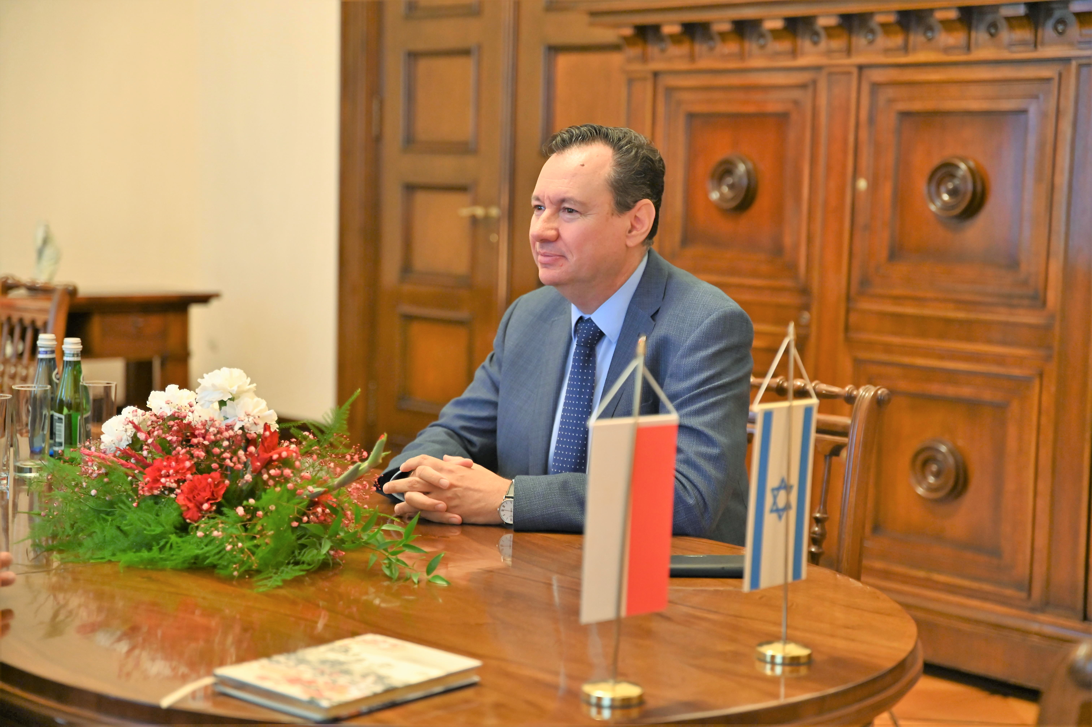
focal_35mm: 70
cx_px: 546
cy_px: 364
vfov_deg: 19.4
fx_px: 2122
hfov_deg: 28.9
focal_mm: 70
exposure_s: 1/100
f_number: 2.8
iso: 3200
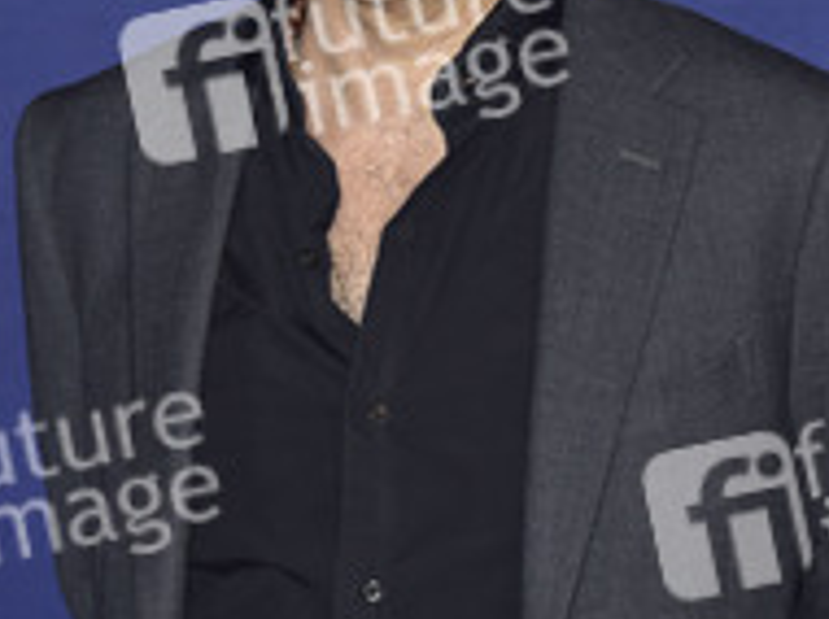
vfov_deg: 4.9
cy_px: 279
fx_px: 7271
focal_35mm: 304
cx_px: 473
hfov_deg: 6.5
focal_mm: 150
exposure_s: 1/250
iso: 800
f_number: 6.3
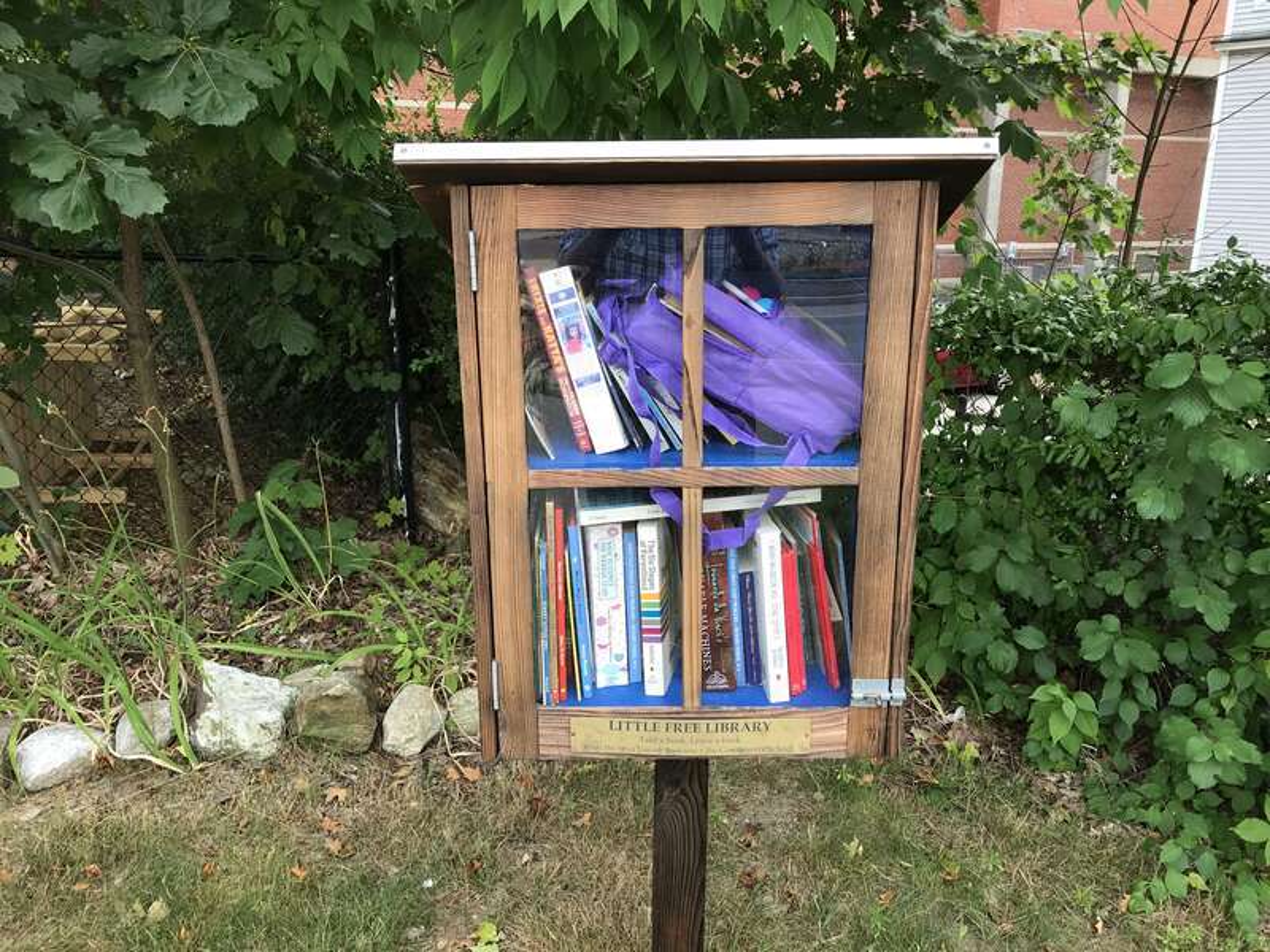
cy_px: 476
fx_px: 1027
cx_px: 635
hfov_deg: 63.4
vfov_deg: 49.7
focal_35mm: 28
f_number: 1.8
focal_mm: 3.99
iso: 20
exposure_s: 1/273
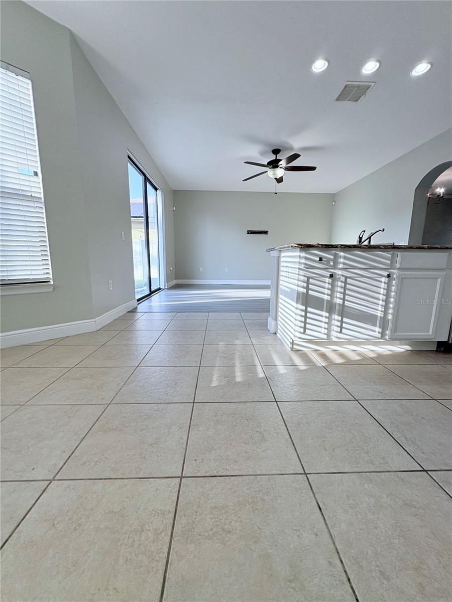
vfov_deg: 102.1
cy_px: 301
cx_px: 226
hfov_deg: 85.7
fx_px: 244
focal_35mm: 14
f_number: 2.2
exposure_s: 1/129
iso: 80
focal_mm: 2.22
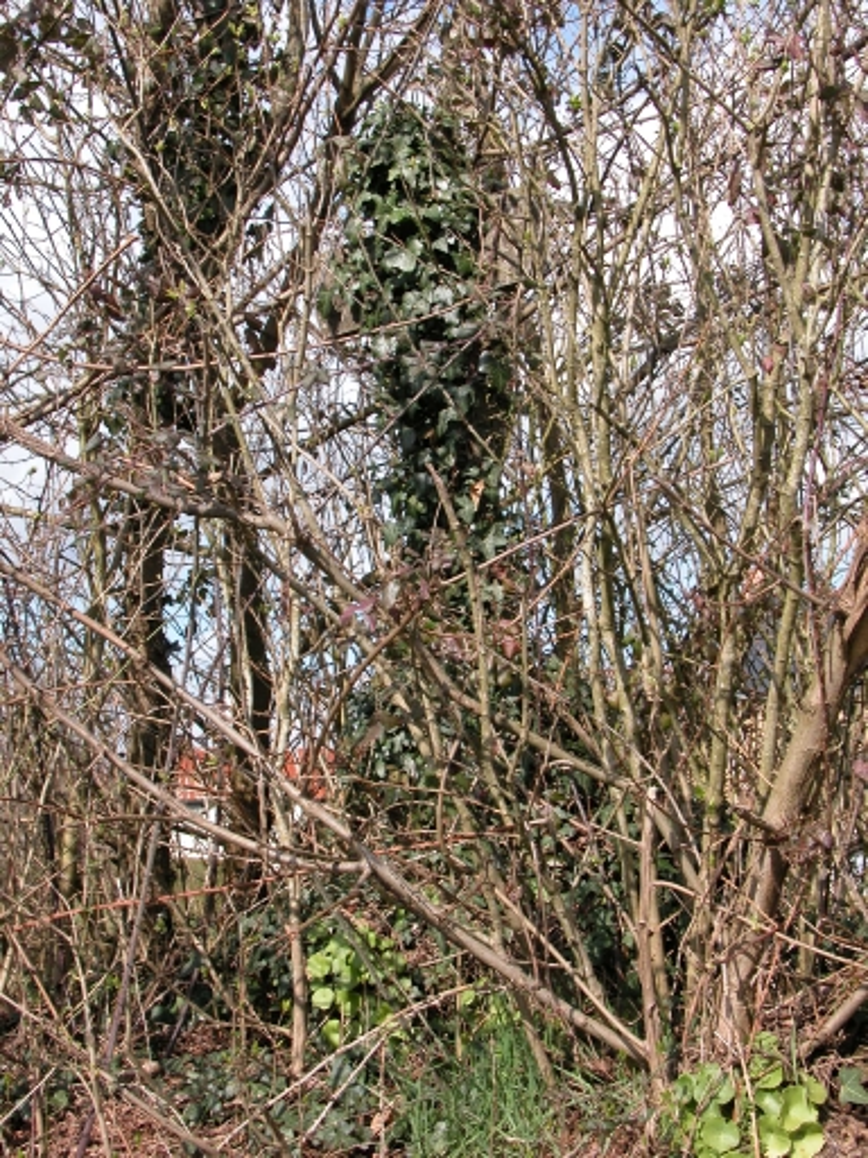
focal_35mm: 50
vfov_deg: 38.2
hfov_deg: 29.1
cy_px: 579
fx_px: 1672
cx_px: 434
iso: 100
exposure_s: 1/243
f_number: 6
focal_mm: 12.7
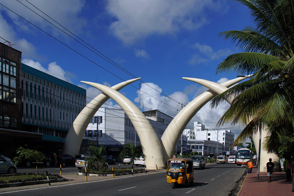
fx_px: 229
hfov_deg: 65.5
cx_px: 147
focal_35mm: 28
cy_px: 98
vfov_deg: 46.4
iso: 320
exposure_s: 1/1600
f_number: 11
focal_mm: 28
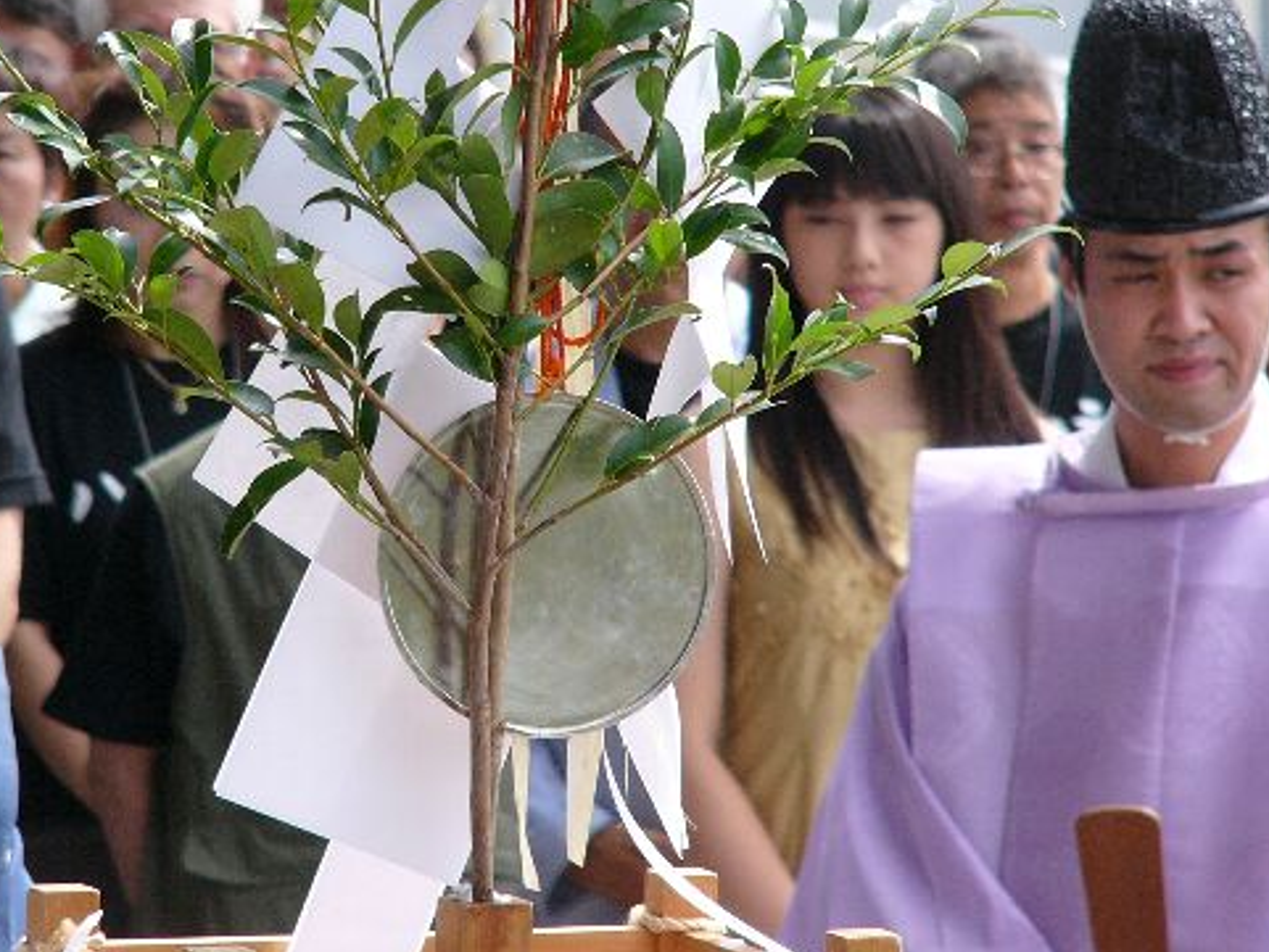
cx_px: 594
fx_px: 12101
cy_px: 369
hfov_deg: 6.0
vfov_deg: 4.5
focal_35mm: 330
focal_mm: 41.3
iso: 100
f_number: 2.8
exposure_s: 1/1000
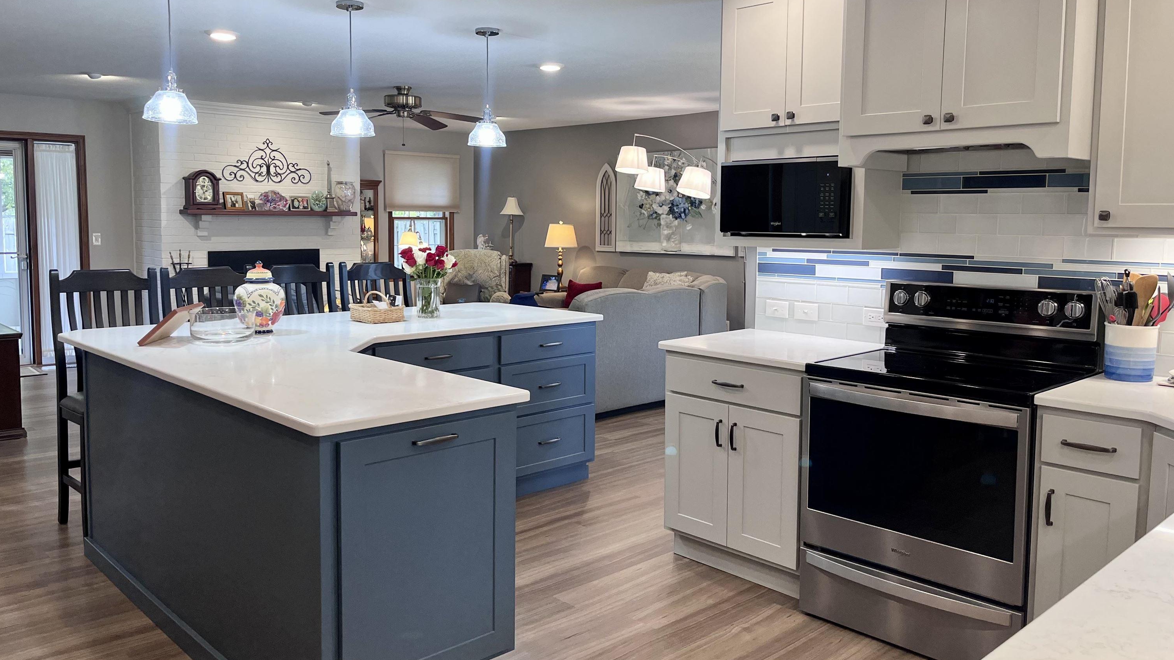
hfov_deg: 66.1
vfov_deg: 40.1
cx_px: 581
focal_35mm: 29
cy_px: 302
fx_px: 903
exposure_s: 1/120
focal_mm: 5.1
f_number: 1.6
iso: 100
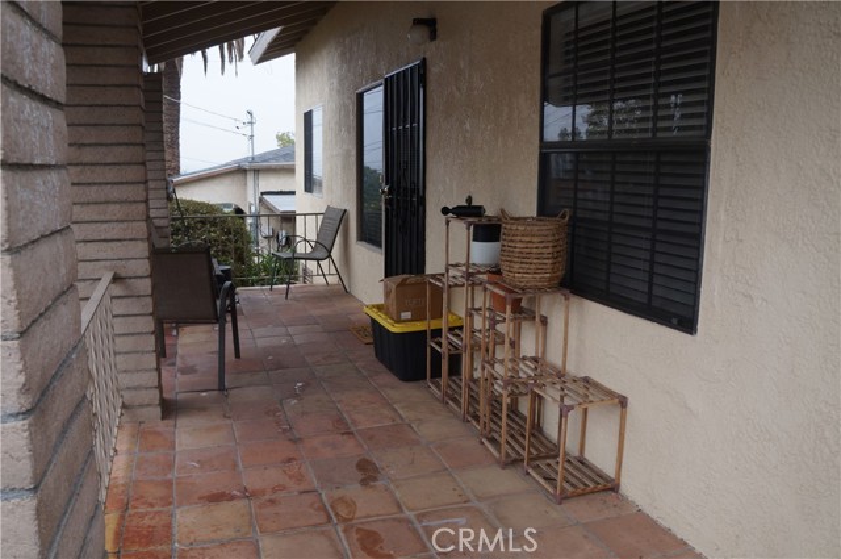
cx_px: 420
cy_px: 280
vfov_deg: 47.8
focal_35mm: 27
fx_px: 630
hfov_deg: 67.4
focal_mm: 18
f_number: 4
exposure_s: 1/160
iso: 100
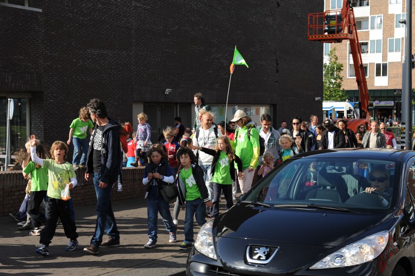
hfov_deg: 33.4
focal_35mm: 60
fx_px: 691
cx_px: 208
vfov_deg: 22.6
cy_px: 138
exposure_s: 1/250
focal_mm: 60
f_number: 9
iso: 200
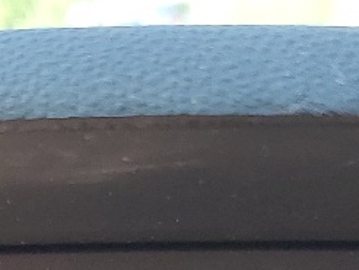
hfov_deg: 11.7
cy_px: 720
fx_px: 1754
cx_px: 90
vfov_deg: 7.9
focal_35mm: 169
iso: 50
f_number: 1.5
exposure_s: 1/143
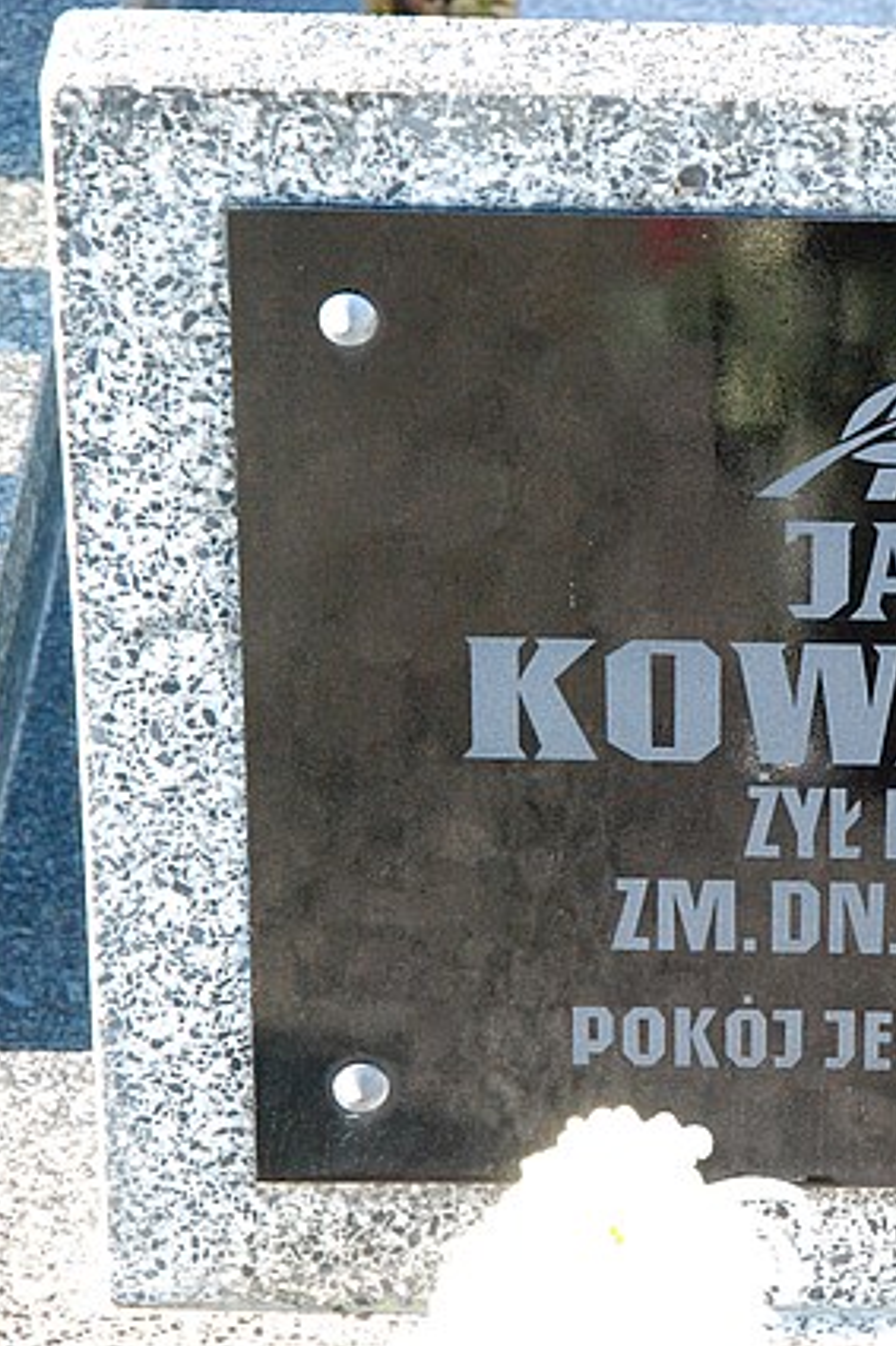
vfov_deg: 11.4
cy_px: 671
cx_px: 928
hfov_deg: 7.5
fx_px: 6762
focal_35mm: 181
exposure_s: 1/160
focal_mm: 80
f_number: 9
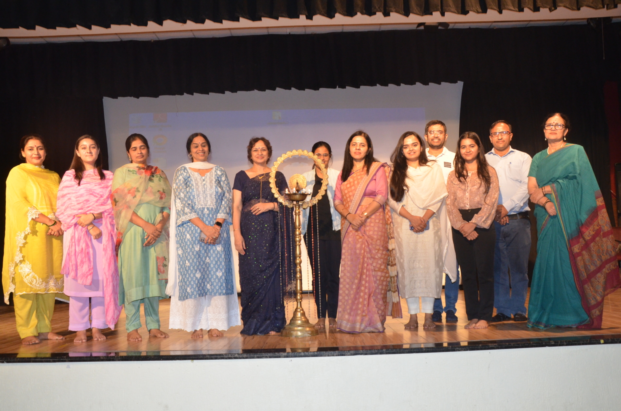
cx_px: 310
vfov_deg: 41.5
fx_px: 542
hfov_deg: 59.6
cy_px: 206
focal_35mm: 32
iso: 1600
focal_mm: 21
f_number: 5.6
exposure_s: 1/60
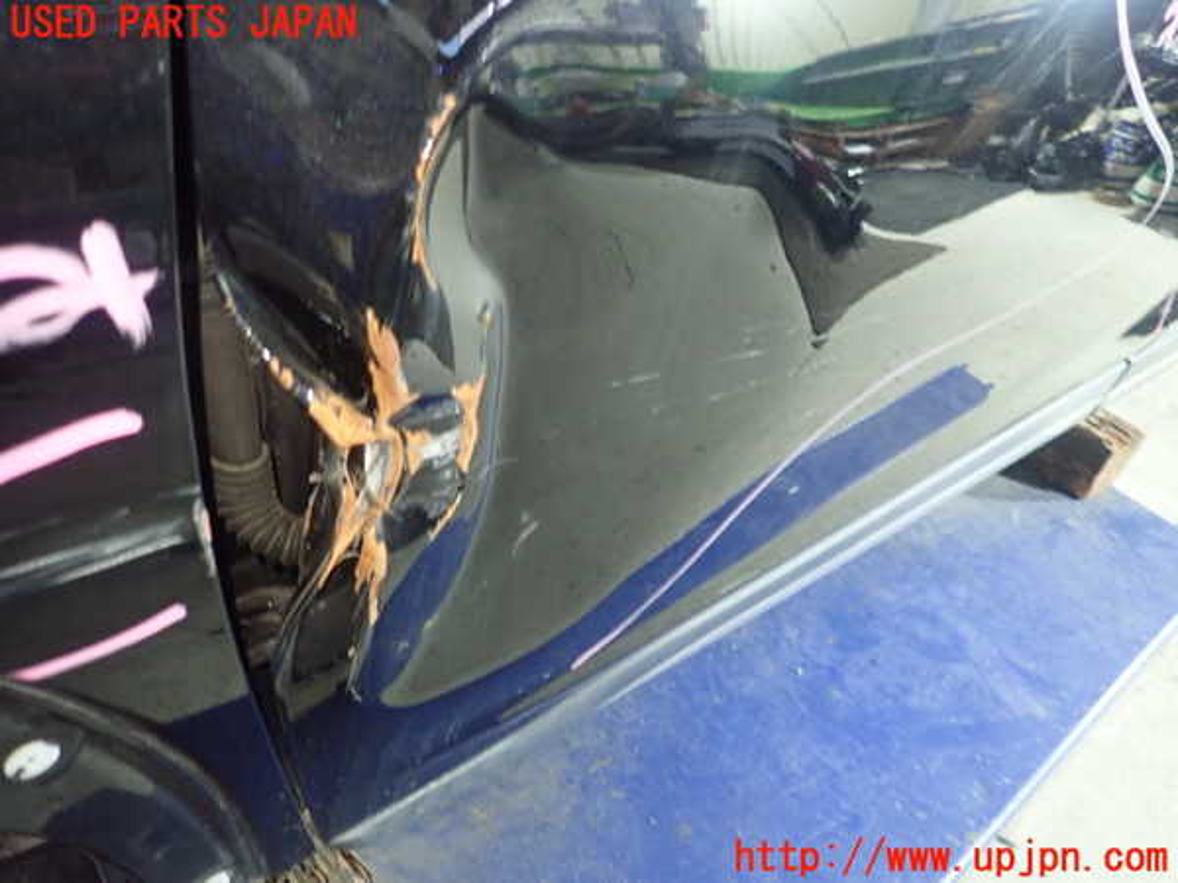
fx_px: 851
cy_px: 442
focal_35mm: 25
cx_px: 589
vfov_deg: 54.9
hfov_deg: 69.4
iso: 800
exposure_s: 1/15
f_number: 2
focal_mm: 4.5
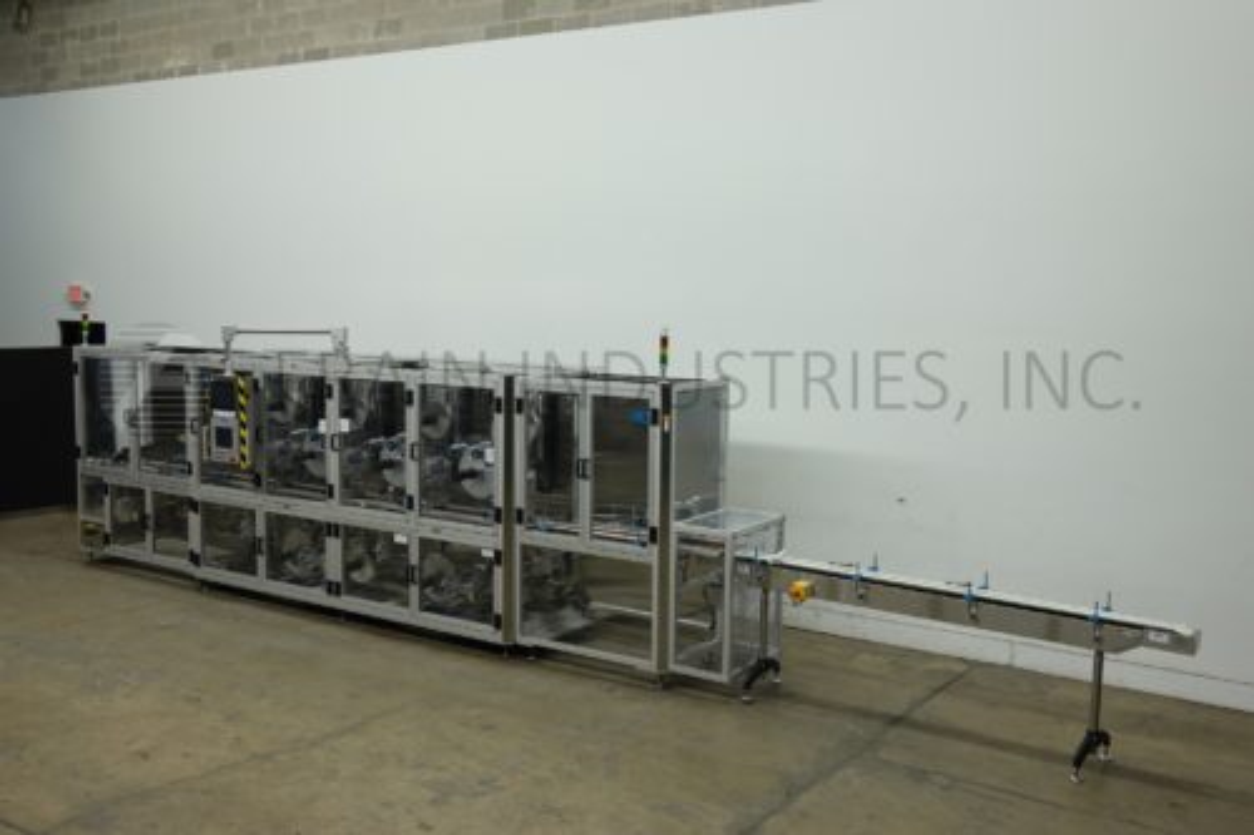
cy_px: 418
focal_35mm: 35
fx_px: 1219
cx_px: 627
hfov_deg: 54.5
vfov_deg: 37.8
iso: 125
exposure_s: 1/50
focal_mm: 13.03
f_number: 3.5
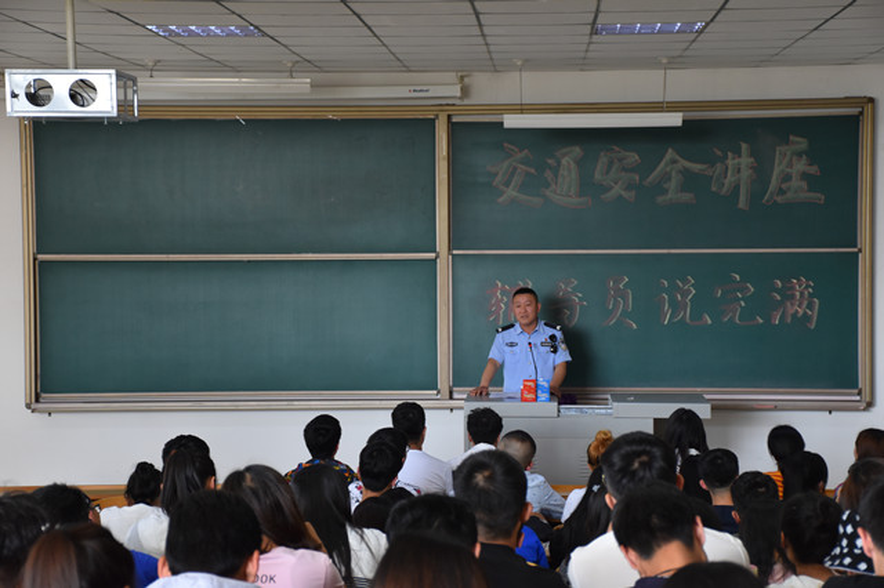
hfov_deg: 26.0
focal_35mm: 78
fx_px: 1914
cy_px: 294
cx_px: 442
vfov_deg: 17.5
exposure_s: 1/60
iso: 800
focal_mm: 52
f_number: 4.8
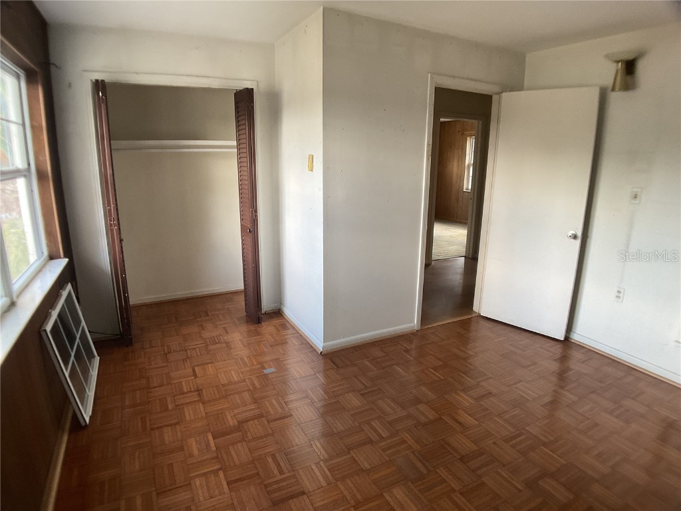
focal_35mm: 29
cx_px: 340
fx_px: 571
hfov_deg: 61.7
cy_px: 256
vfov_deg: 48.2
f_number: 1.8
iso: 80
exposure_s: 1/60
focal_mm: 3
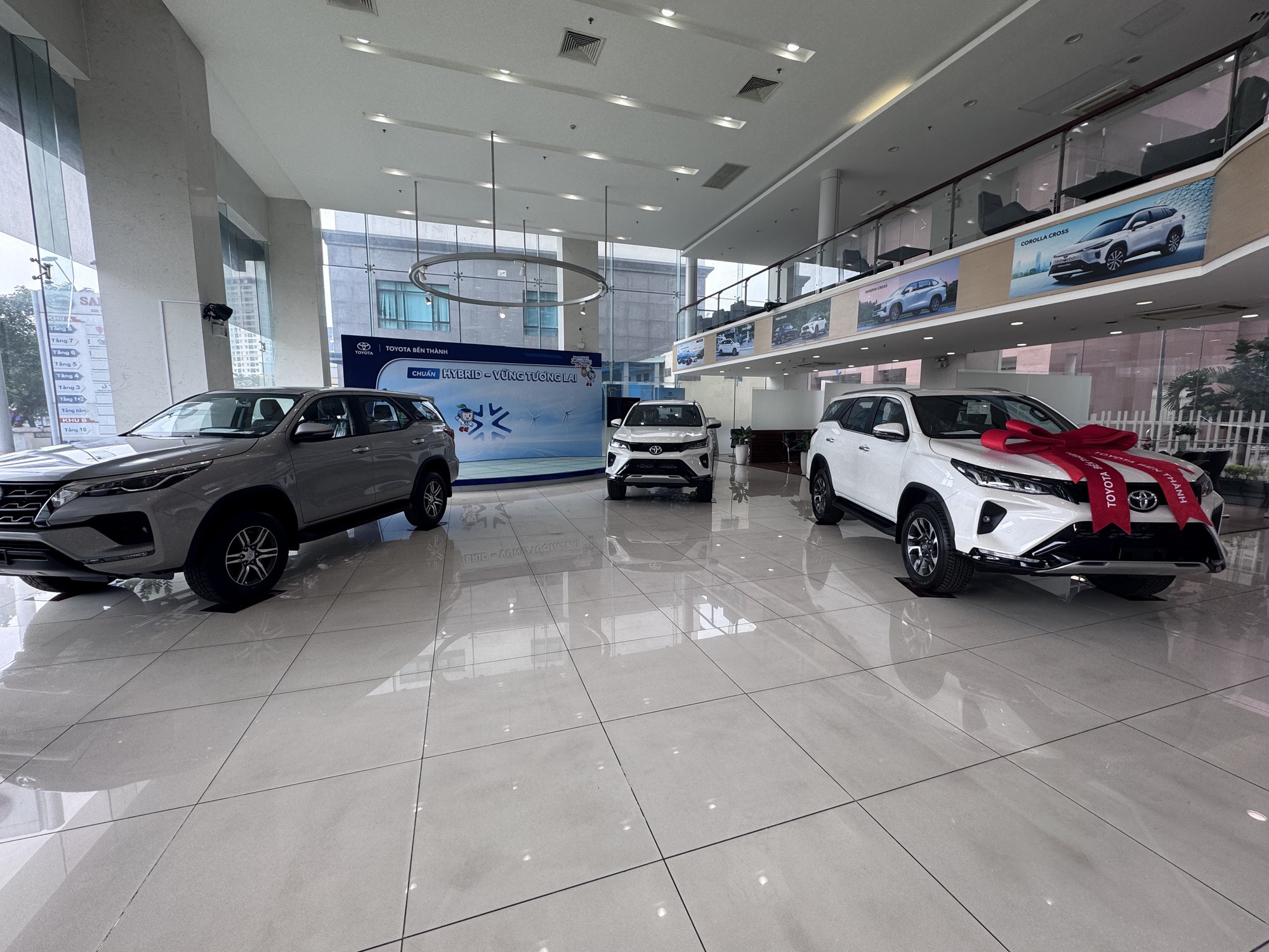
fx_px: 513
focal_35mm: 14
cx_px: 634
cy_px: 476
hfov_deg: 102.1
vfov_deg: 85.7
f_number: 2.2
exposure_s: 1/215
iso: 40
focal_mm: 2.22
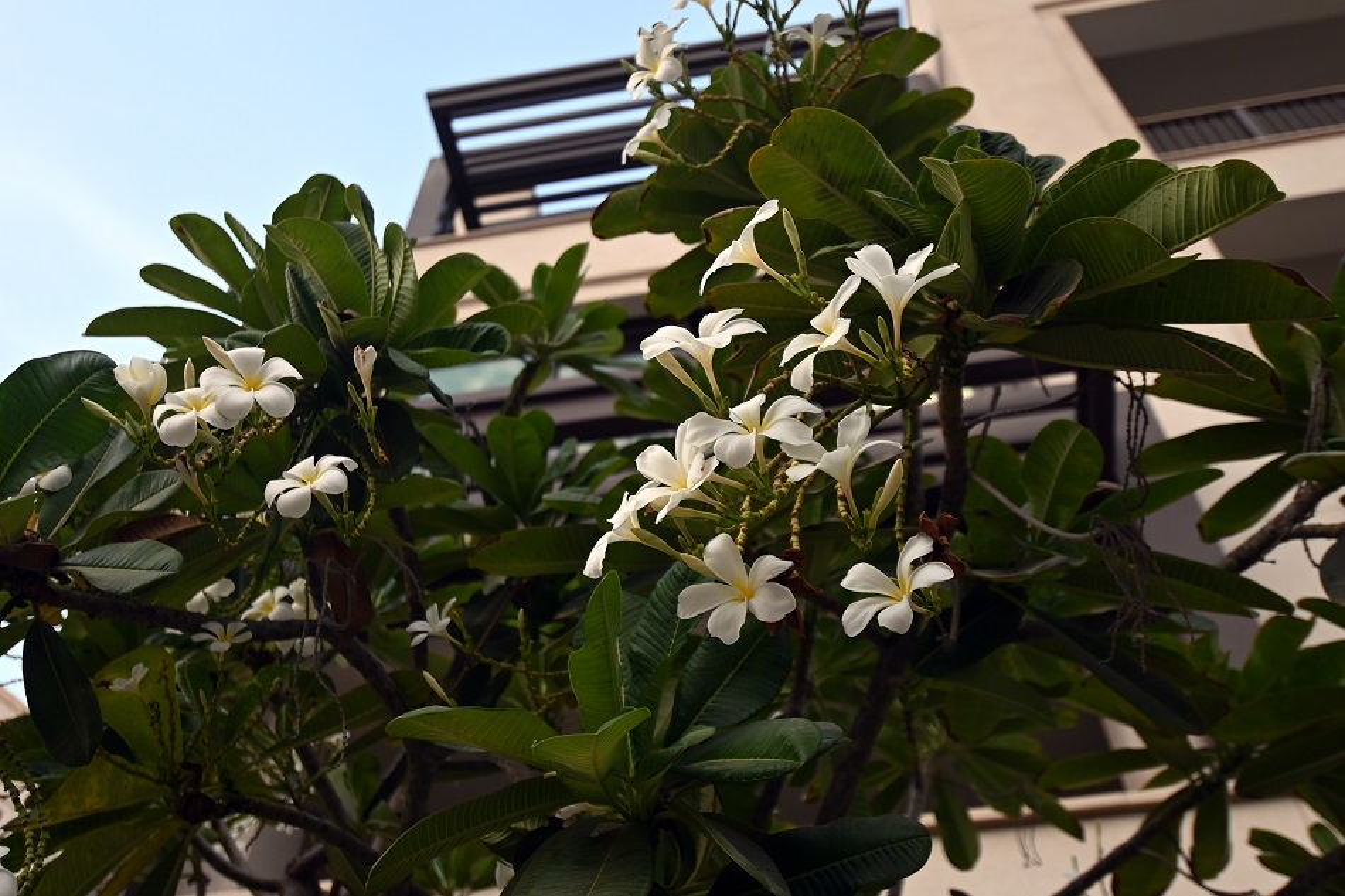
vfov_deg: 36.9
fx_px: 1345
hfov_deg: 53.1
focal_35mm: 36
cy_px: 448
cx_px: 672
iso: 250
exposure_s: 1/250
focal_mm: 24
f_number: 4
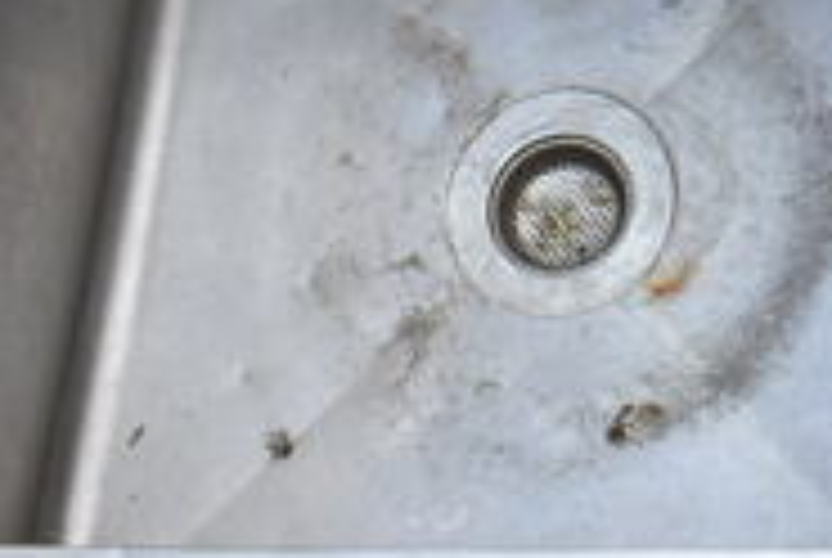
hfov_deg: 19.5
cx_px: 976
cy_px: -315
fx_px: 2292
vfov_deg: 13.0
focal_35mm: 99
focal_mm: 20
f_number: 8
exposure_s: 1/100
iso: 100
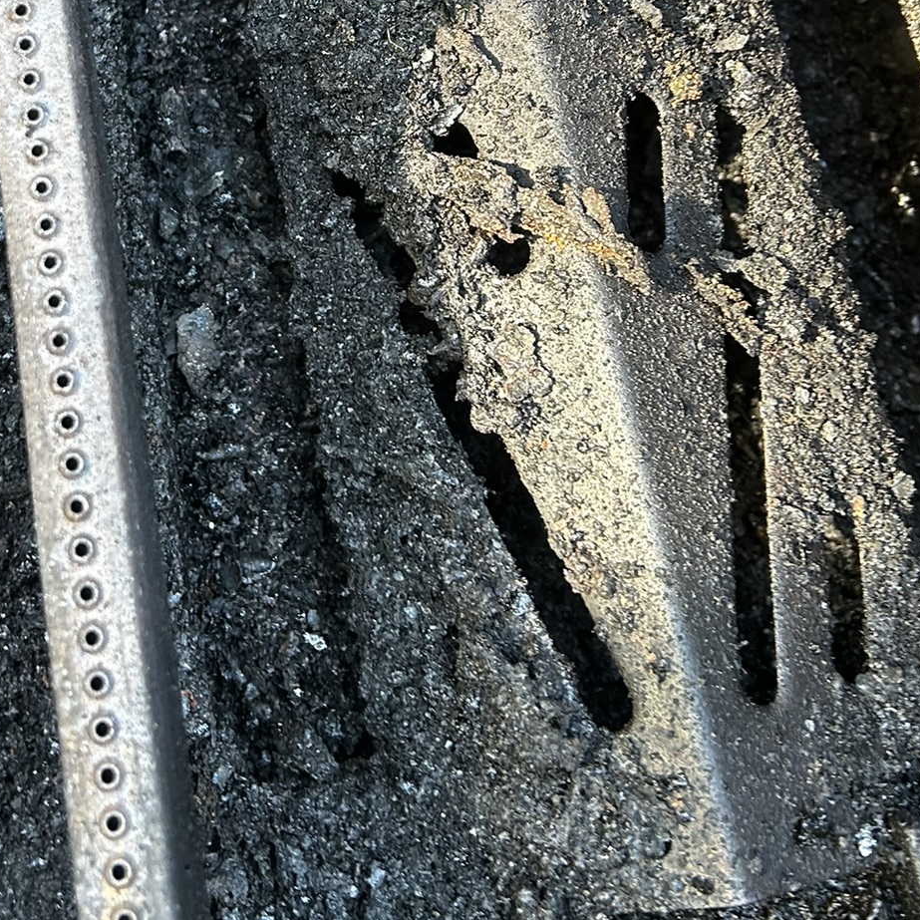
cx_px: 256
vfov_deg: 31.6
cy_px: 69
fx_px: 1534
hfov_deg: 32.9
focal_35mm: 51
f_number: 1.5
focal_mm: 5.7
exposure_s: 1/60
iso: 200
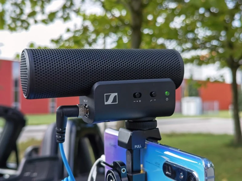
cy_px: 90
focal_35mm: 45
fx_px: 315
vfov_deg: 32.2
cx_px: 121
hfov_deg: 42.1
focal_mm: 6.67
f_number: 1.9
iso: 50
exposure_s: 1/1103
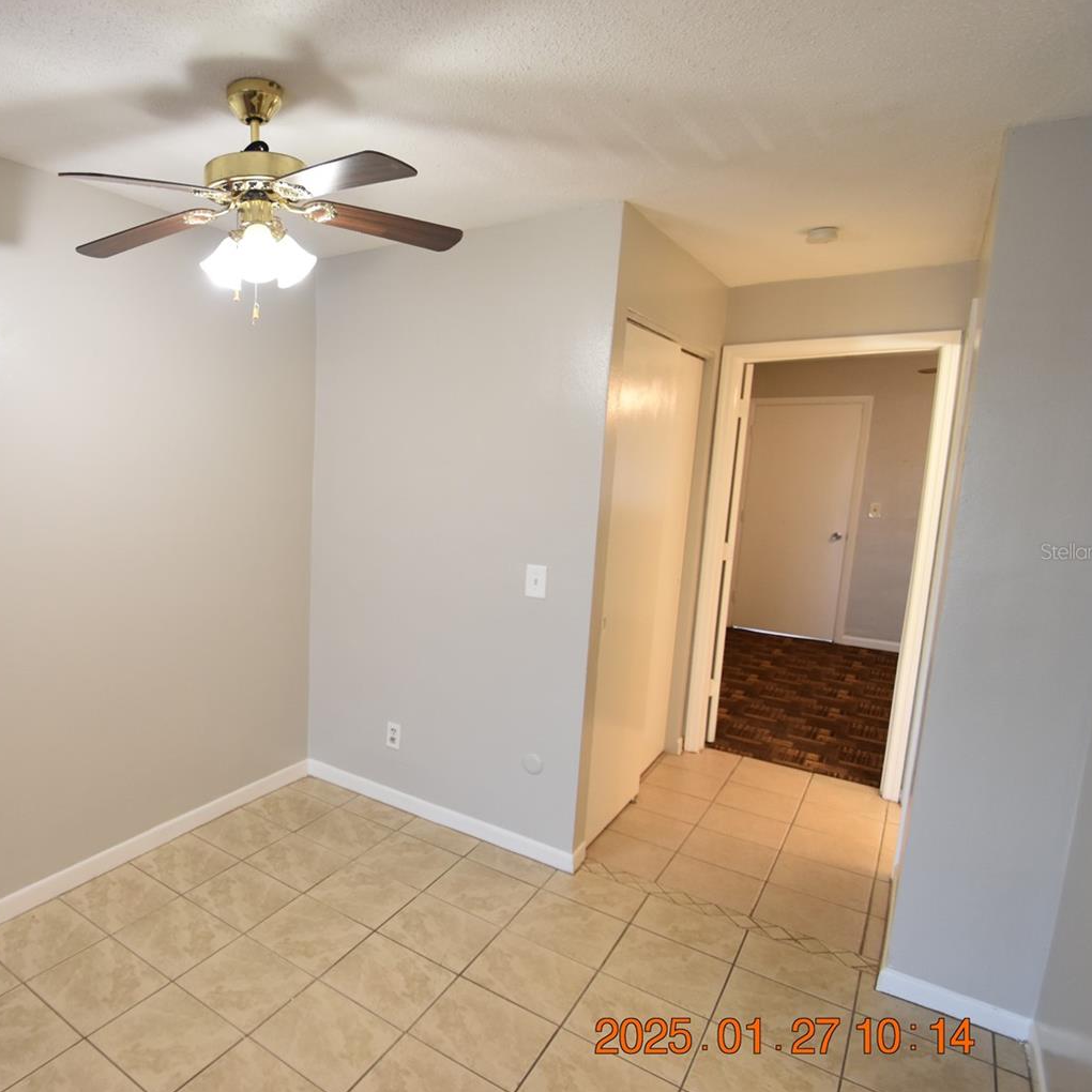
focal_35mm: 20
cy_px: 551
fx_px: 714
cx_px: 279
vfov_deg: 74.8
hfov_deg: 70.1
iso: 800
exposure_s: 1/80
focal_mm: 10
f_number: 4.5
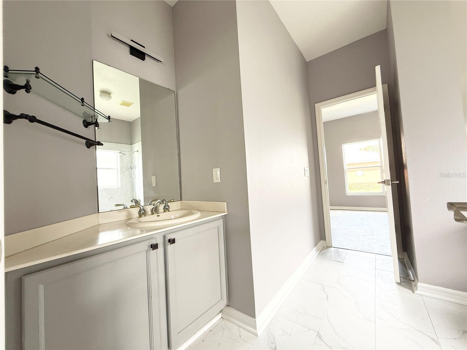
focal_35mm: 14
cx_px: 234
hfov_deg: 102.1
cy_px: 175
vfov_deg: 85.7
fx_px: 189
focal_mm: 2.22
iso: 320
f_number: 2.2
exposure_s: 1/99
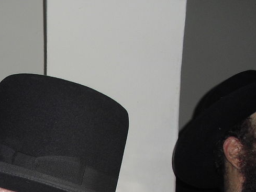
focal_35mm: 103
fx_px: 762
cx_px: -74
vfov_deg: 13.7
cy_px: 261
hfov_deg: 17.9
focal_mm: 6.3
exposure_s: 1/60
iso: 100
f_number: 3.1
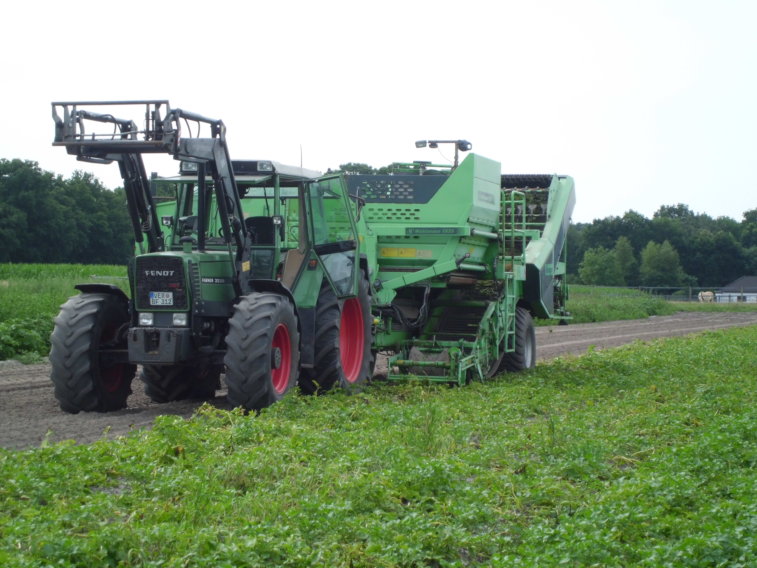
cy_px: 284
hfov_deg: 19.4
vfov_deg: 14.6
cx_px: 378
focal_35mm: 101
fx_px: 2209
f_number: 5.4
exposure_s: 1/200
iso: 100
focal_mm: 17.8
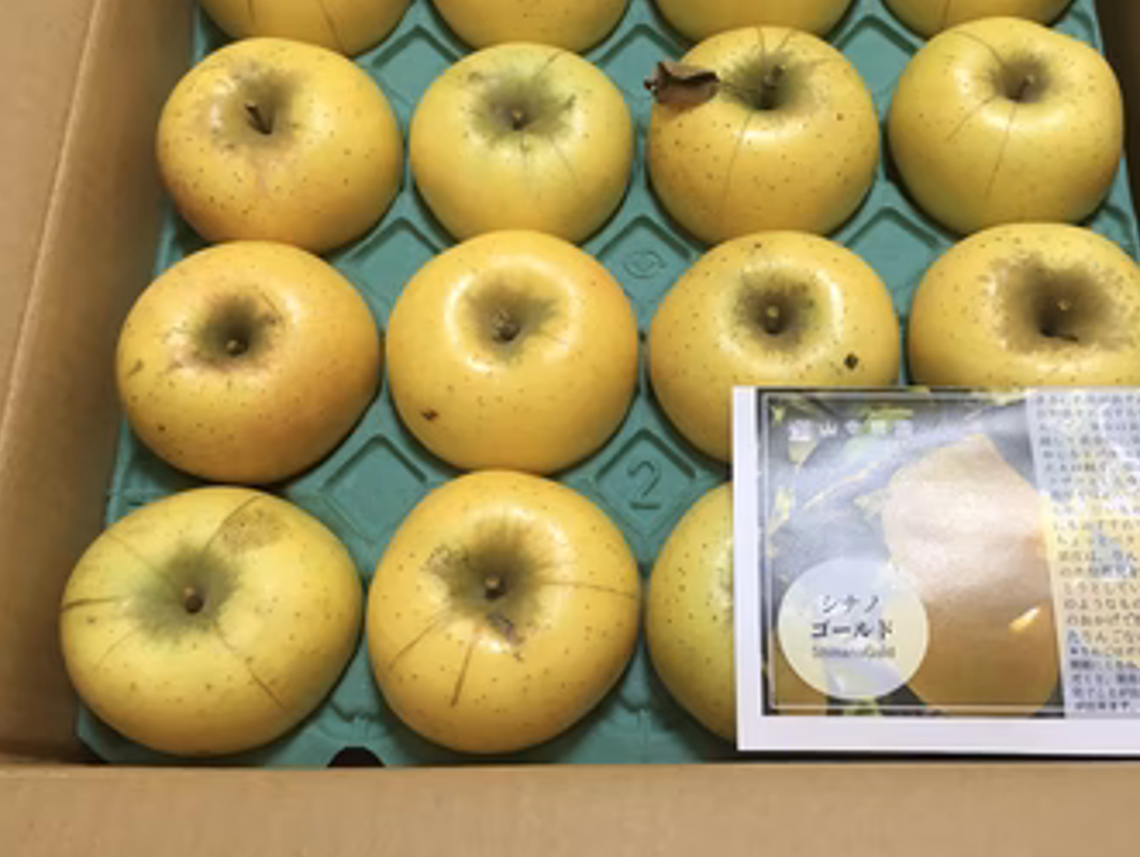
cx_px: 651
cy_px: 344
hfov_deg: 52.4
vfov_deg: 40.6
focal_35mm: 35
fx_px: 1154
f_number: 2.2
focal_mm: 4.15
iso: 50
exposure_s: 1/30
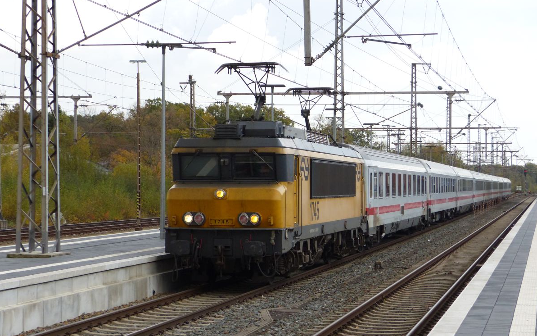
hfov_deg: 21.4
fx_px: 1420
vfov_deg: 13.5
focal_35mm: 97
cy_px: 154
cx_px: 269
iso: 250
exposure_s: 1/500
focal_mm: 16.4
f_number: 2.8
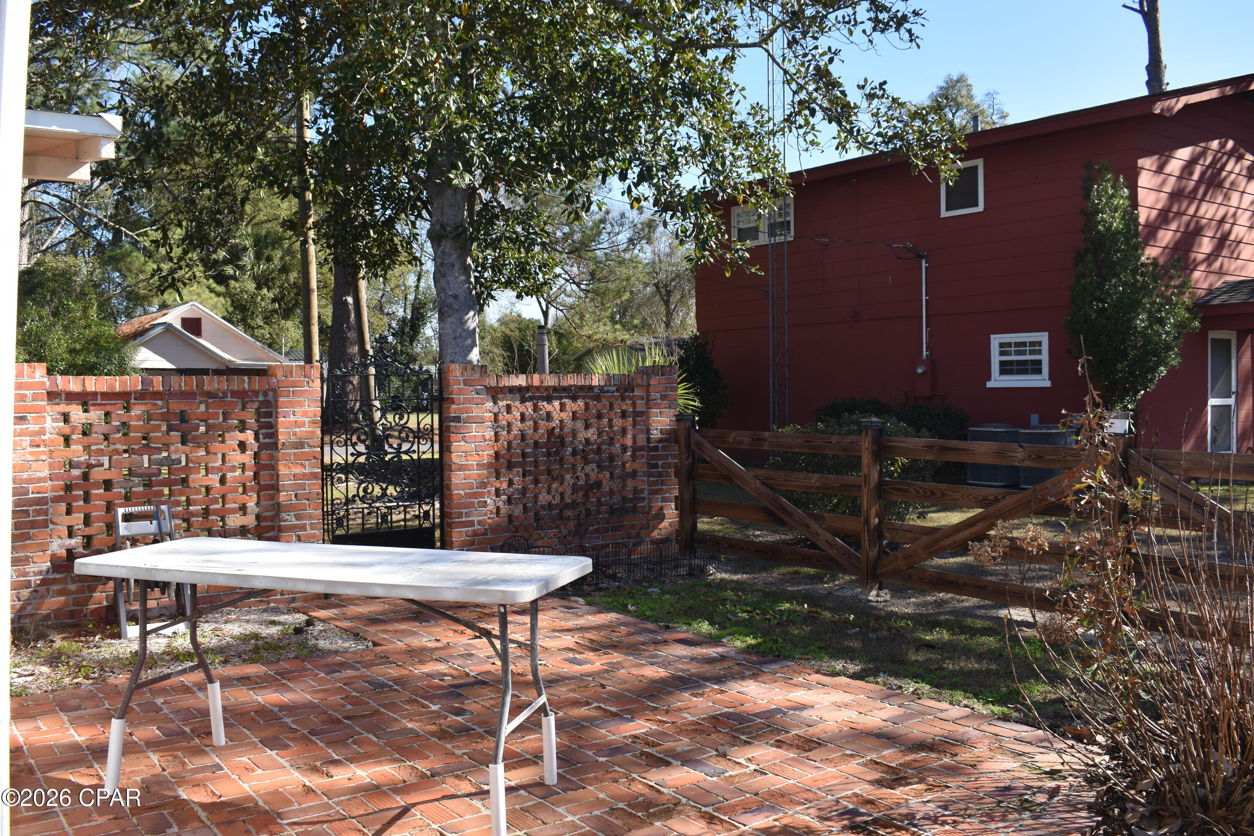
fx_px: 1097
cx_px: 627
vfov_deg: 41.7
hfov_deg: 59.5
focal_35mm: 32
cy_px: 418
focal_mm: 21
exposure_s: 1/200
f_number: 7.1
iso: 100
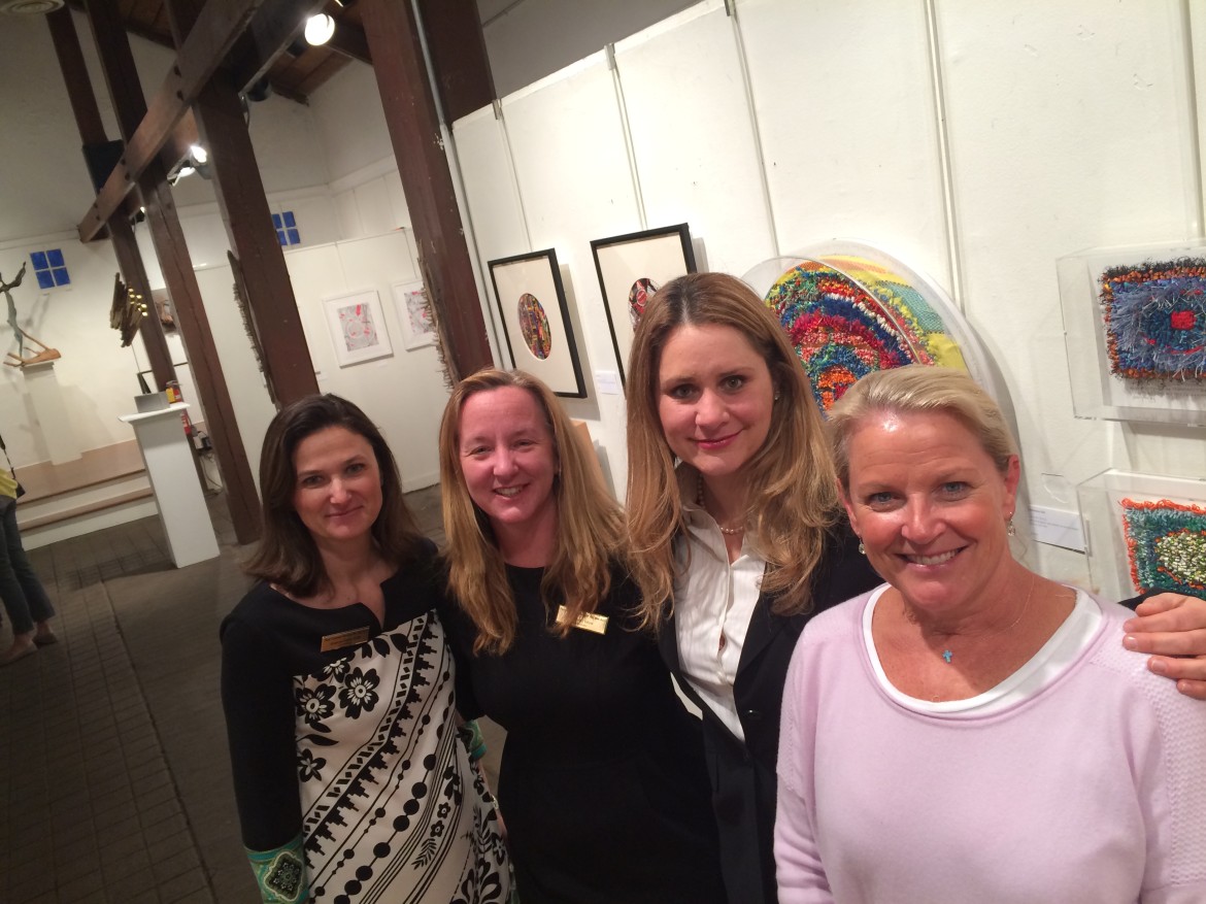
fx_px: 1045
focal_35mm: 30
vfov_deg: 46.8
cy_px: 452
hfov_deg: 60.0
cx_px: 603
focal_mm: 4.12
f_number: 2.2
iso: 80
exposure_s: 1/30
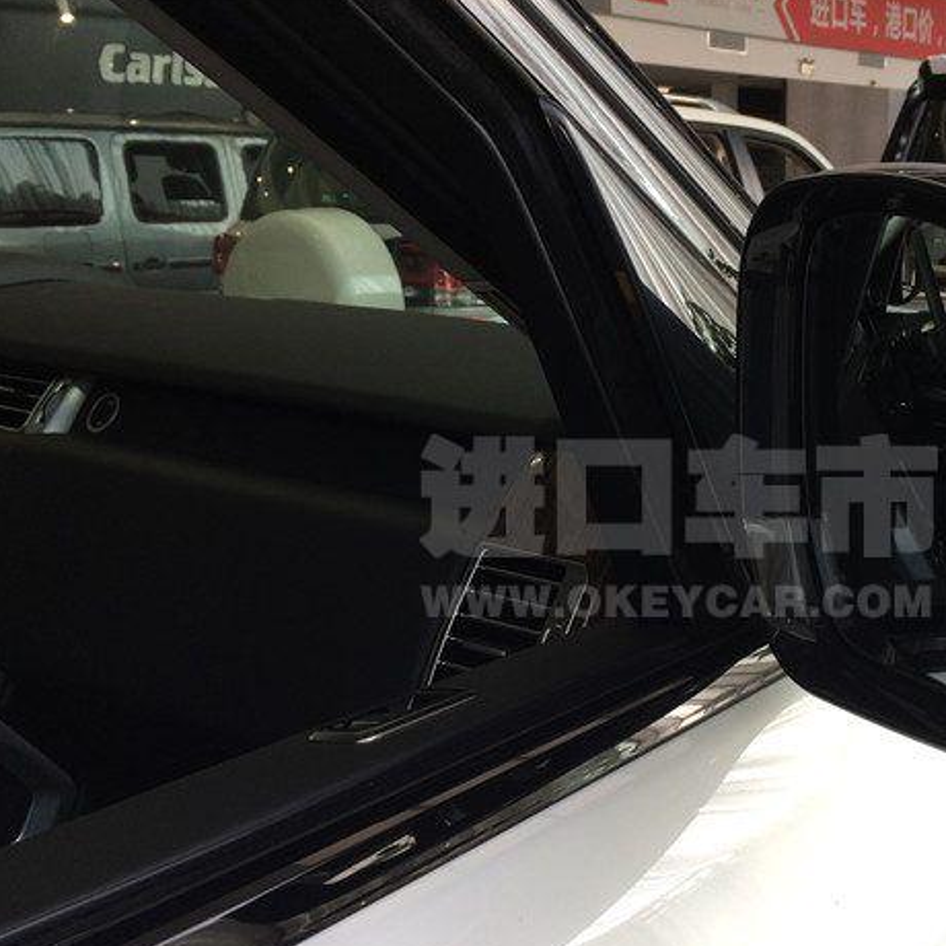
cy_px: 527
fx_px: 1206
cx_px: 679
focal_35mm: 39
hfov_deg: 41.9
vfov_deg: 42.8
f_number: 2.2
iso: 32
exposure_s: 1/105
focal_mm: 4.15
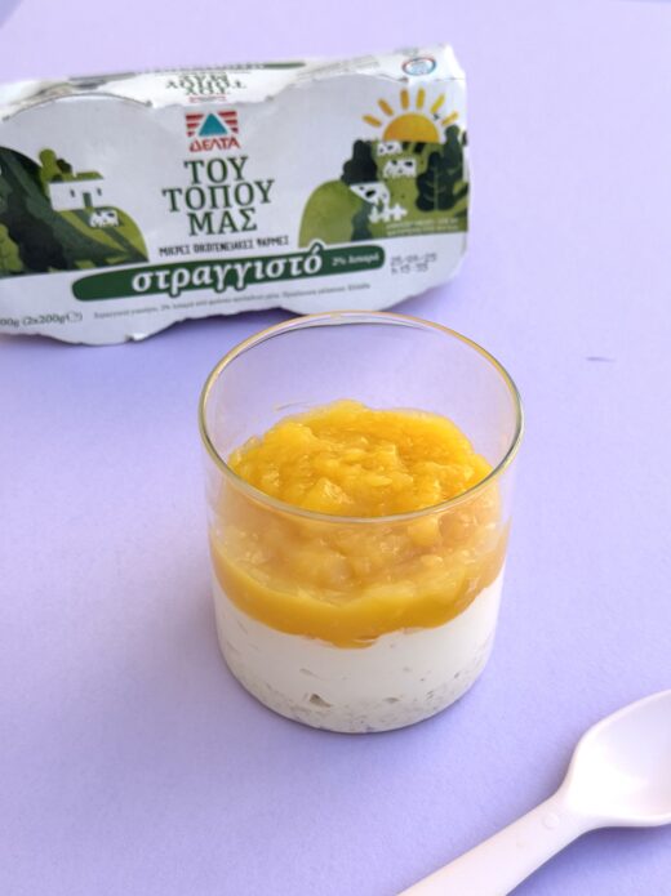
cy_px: 448
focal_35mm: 48
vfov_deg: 39.7
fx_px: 1242
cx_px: 336
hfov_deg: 30.2
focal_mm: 6.76
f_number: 1.78
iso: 64
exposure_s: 1/1263
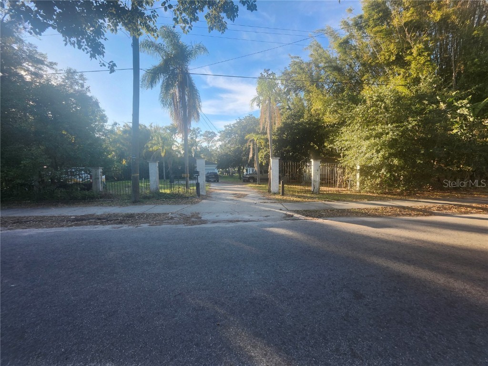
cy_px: 183
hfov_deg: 106.2
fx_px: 183
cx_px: 244
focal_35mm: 13
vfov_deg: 89.9
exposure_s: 1/331
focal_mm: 1.74
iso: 40
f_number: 2.2
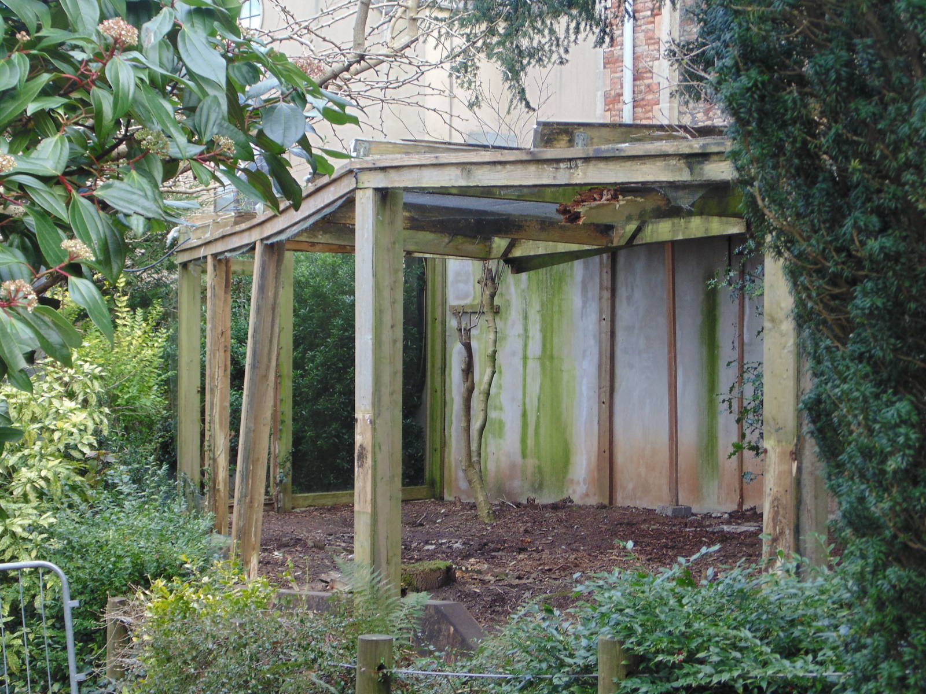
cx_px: 463
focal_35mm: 65
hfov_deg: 29.8
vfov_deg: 22.6
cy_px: 347
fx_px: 1739
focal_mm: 11.7
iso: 100
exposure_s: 1/40
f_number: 4.1
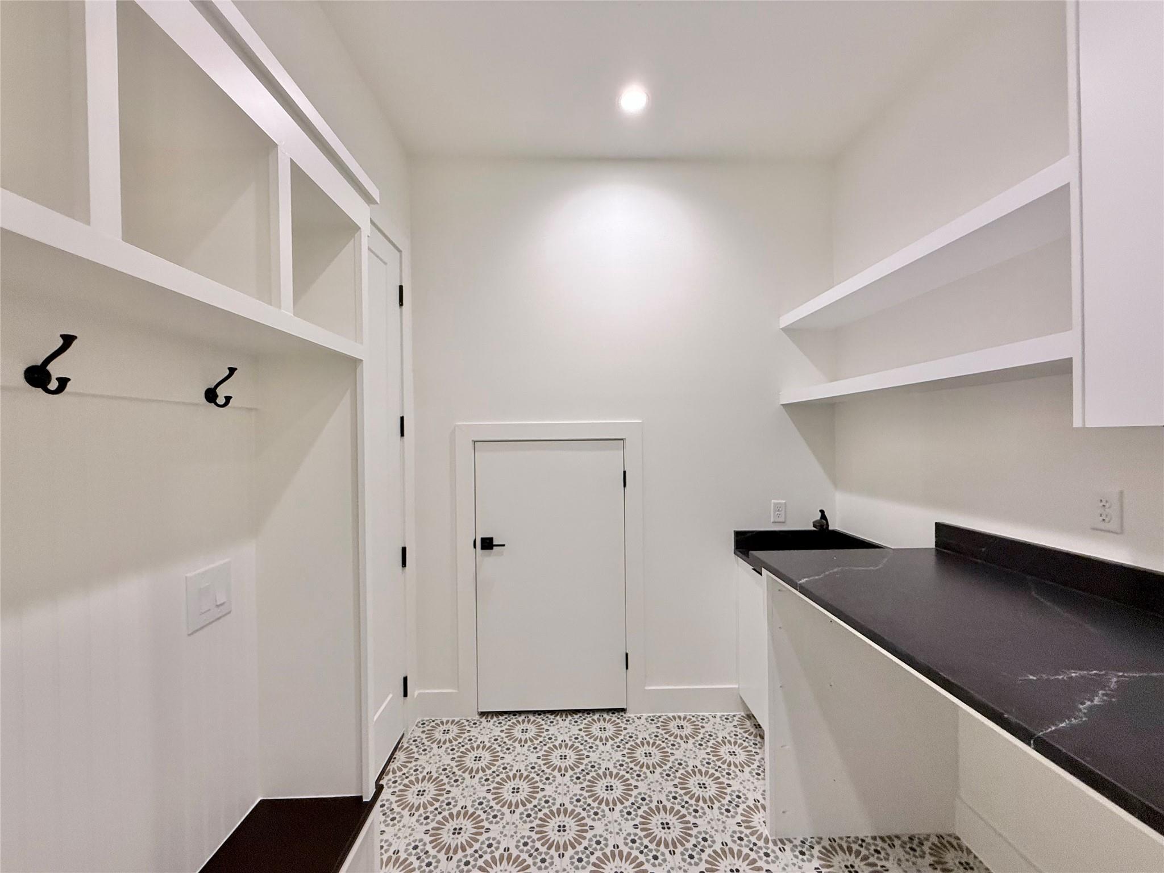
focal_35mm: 14
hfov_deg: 102.1
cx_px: 582
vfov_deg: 85.7
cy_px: 436
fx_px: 471
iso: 250
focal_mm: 2.22
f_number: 2.2
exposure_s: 1/120
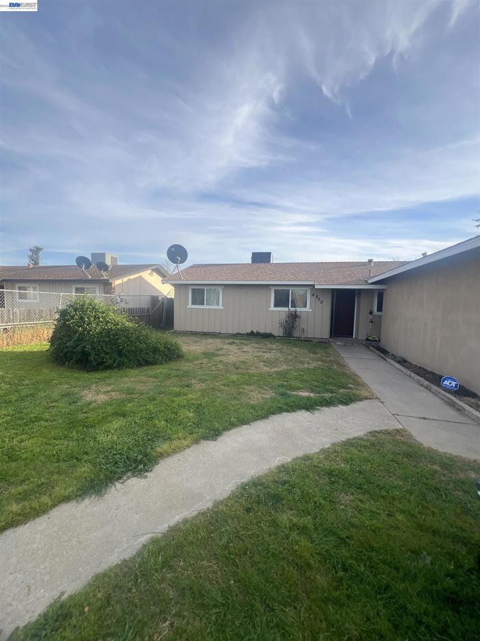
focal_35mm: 13
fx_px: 240
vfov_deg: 106.2
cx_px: 240
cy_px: 320
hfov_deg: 89.9
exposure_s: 1/803
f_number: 1.8
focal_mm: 1.57
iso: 32
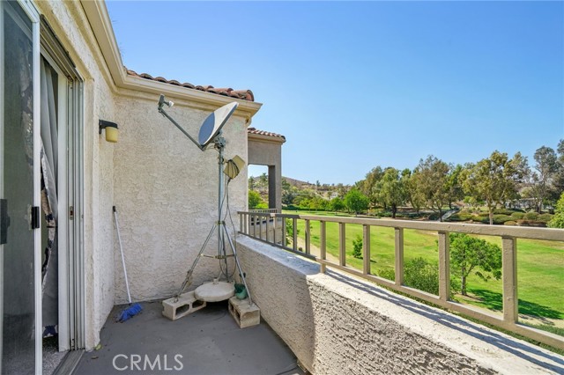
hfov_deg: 108.4
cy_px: 188
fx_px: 204
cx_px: 282
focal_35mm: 13
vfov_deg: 85.4
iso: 100
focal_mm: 13
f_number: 8
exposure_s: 1/200
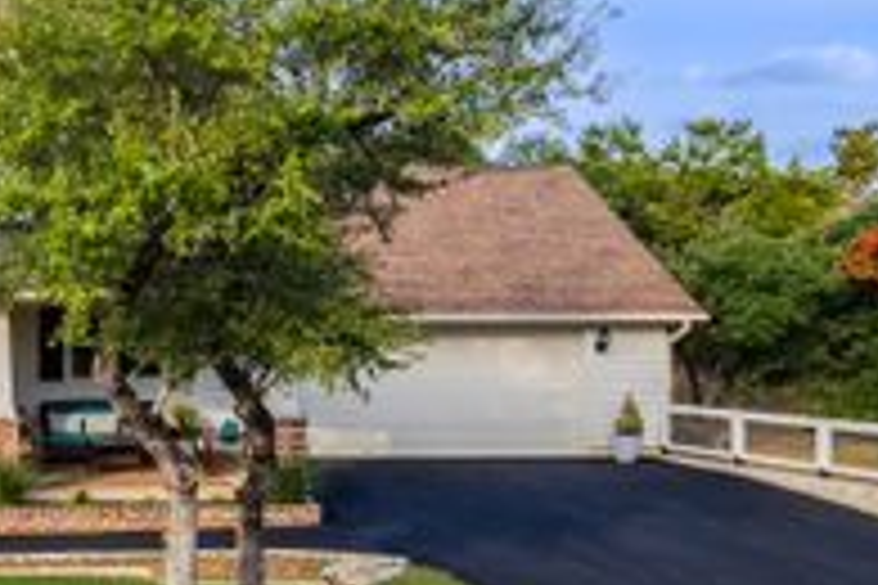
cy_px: 272
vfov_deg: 25.5
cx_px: -79
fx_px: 1293
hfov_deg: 33.0
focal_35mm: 53
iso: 500
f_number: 5
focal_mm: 24
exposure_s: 1/8000
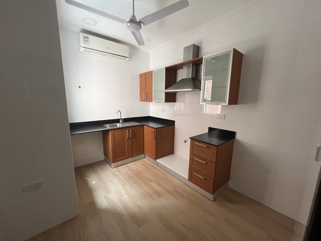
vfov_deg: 89.9
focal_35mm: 13
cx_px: 160
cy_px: 120
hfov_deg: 106.2
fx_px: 121
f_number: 1.8
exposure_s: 1/64
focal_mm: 1.57
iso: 250
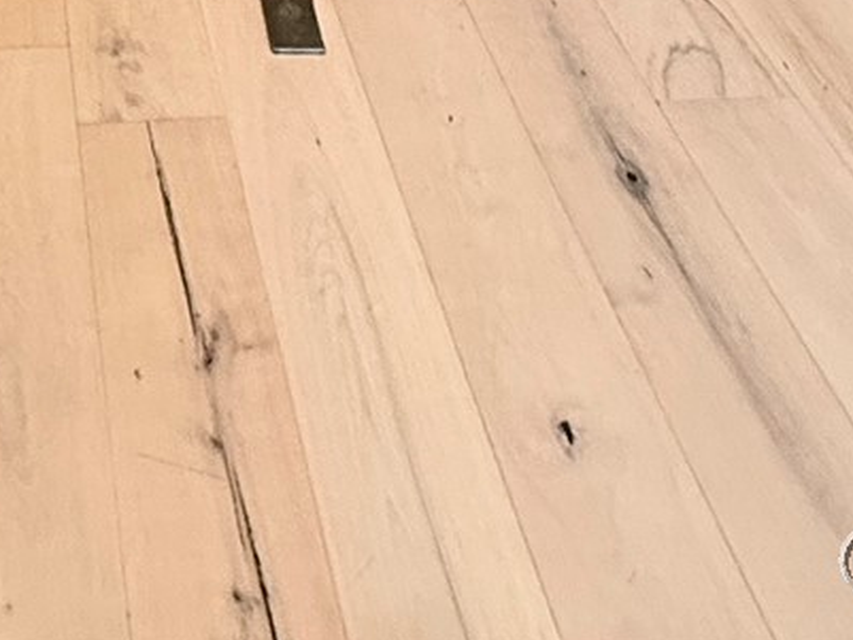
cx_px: 104
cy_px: -880
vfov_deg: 14.6
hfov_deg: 28.0
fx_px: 1651
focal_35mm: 67
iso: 200
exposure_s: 1/60
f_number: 2.2
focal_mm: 2.22
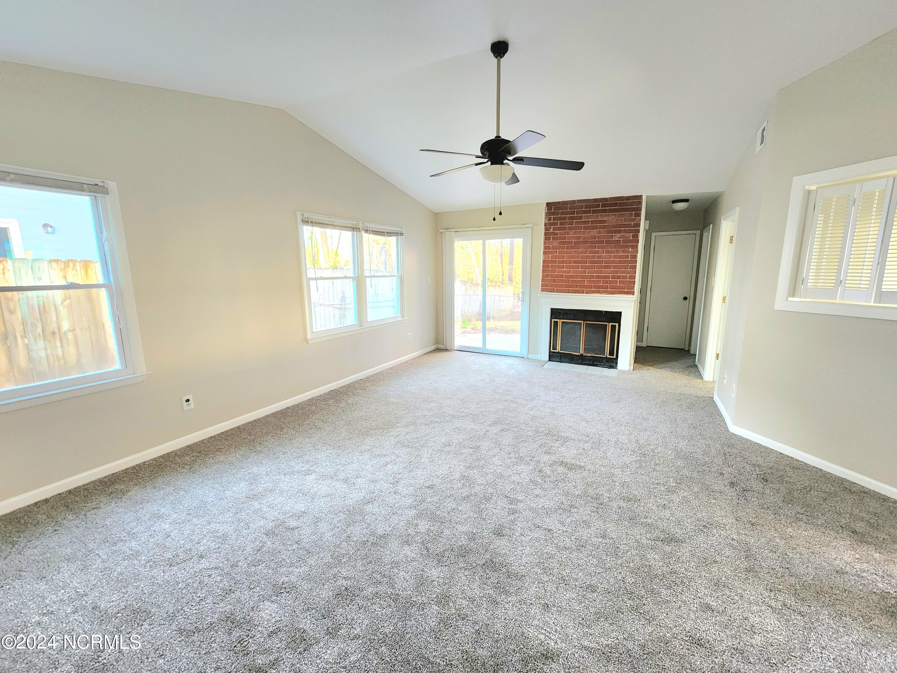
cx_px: 448
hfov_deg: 106.2
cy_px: 336
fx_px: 337
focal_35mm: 13
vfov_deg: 89.9
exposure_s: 1/60.2
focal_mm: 2.2
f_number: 2.2
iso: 320
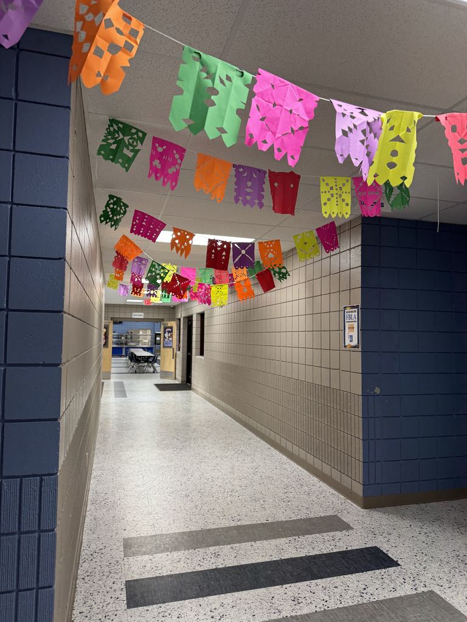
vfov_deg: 71.6
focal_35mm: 24
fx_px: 432
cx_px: 234
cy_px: 311
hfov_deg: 56.8
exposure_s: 1/120
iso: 160
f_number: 1.78
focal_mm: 6.76
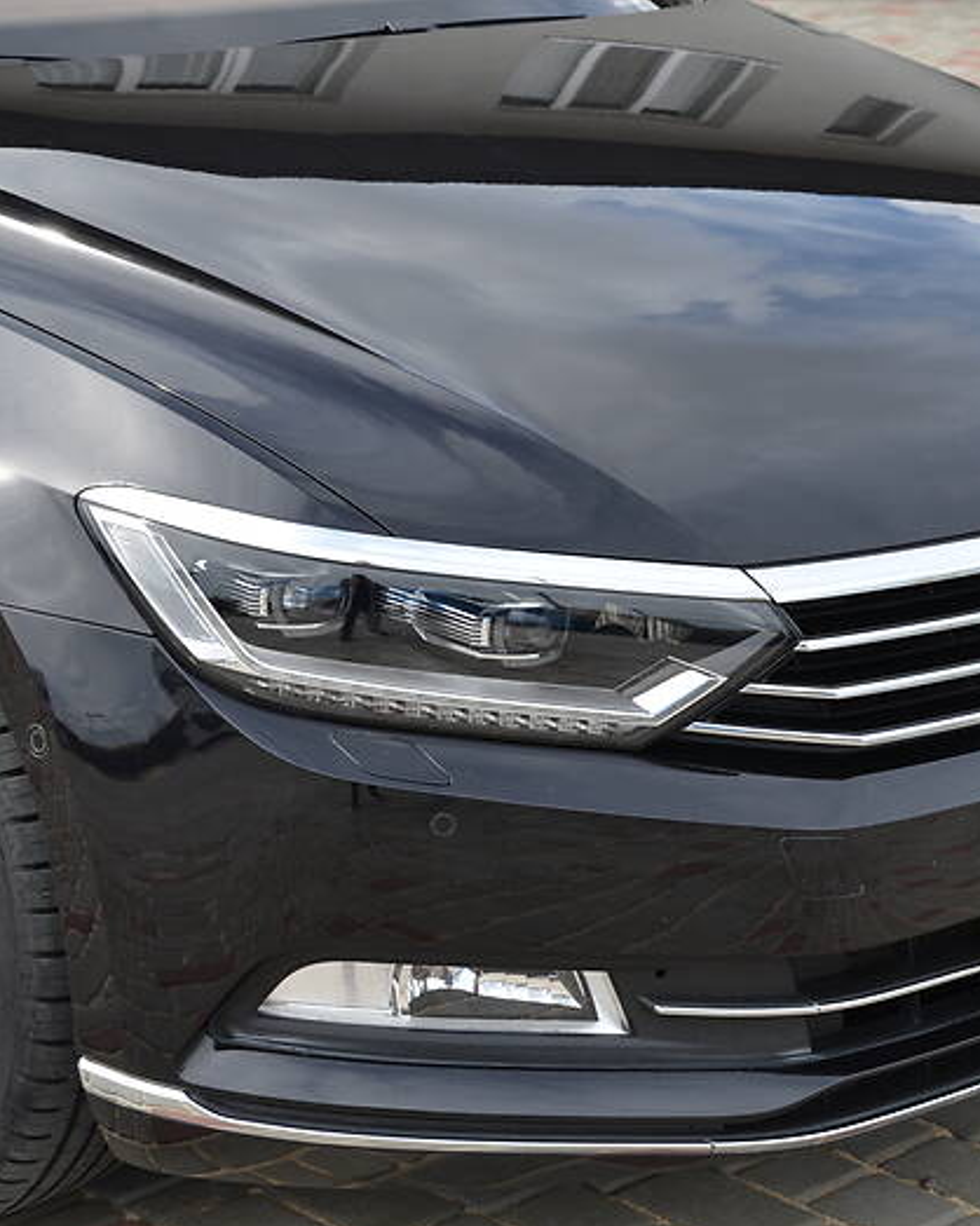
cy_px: 619
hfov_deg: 15.9
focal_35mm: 97
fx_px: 3509
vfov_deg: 19.8
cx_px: 520
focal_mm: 45
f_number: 8
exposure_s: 1/250
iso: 200
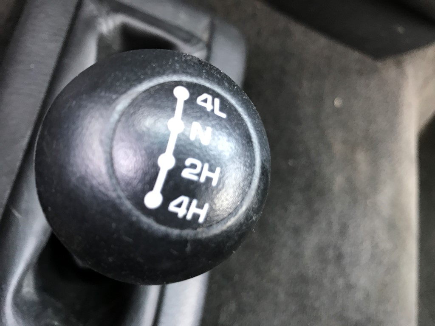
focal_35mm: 28
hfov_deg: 63.4
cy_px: 163
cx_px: 218
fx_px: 352
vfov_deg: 49.7
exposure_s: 1/15
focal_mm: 3.99
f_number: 1.8
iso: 40
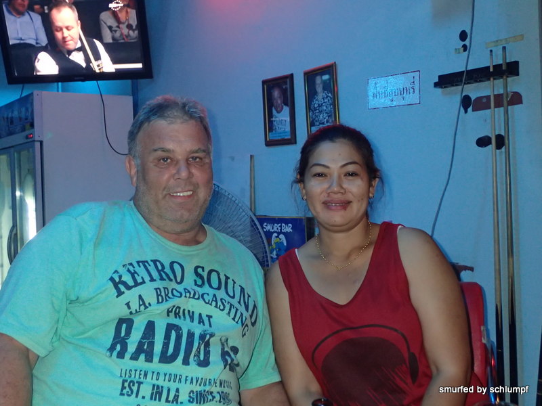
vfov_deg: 33.6
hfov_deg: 43.9
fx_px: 673
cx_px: 271
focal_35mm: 43
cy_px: 203
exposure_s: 1/40
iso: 800
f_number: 2.9
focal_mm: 7.86
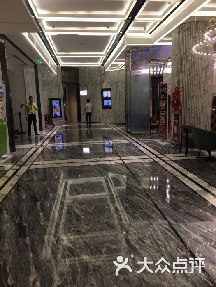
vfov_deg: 61.7
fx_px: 241
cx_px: 108
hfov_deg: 48.2
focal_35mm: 29
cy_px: 144
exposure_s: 1/17
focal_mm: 4.15
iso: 50
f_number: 2.2
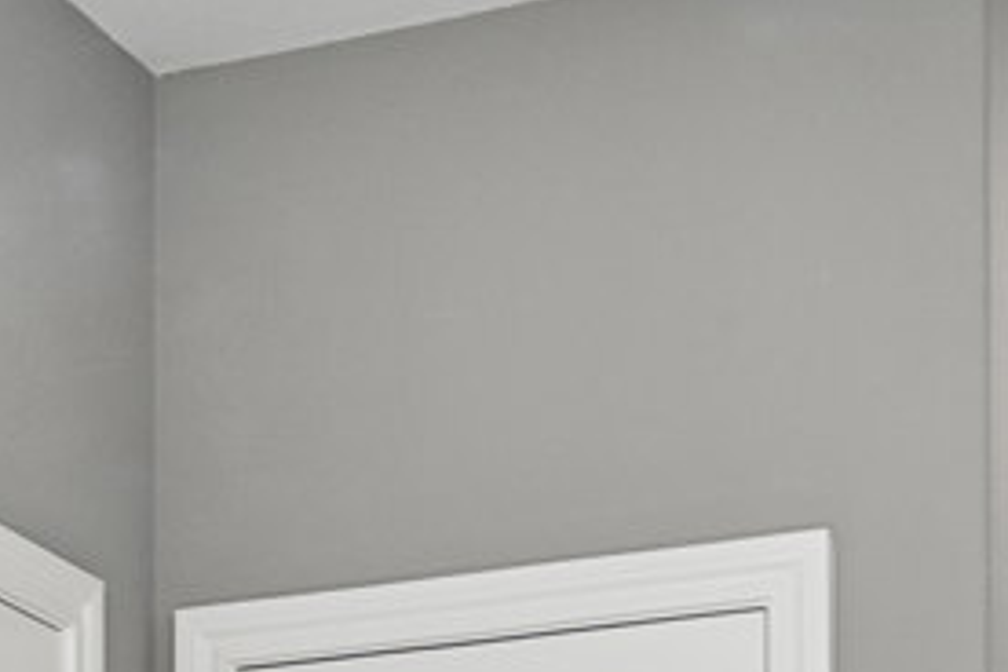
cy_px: 1633
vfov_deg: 9.7
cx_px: 102
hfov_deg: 16.2
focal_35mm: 125
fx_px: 3500
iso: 400
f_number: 2.8
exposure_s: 1/30
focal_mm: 12
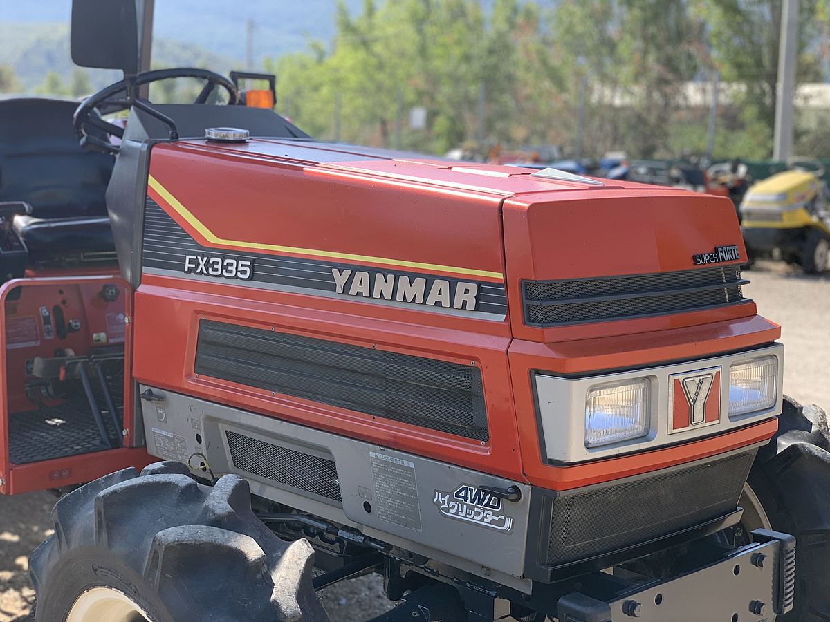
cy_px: 311
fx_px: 1247
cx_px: 415
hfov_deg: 36.8
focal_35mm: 52
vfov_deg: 28.0
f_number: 2.4
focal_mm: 6
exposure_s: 1/277
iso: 16
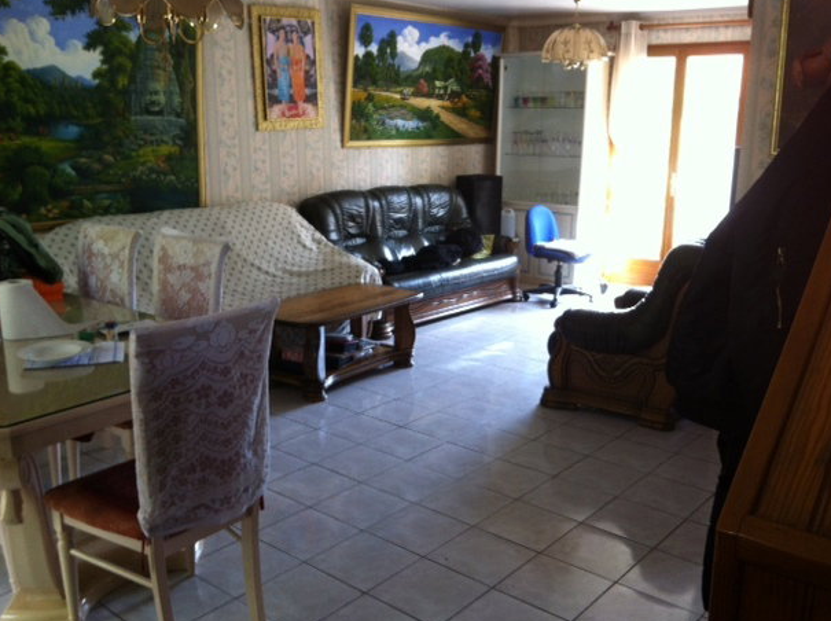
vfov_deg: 38.6
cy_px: 319
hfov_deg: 50.2
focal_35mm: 37
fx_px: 887
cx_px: 418
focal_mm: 3.85
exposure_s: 1/15
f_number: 2.8
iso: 100
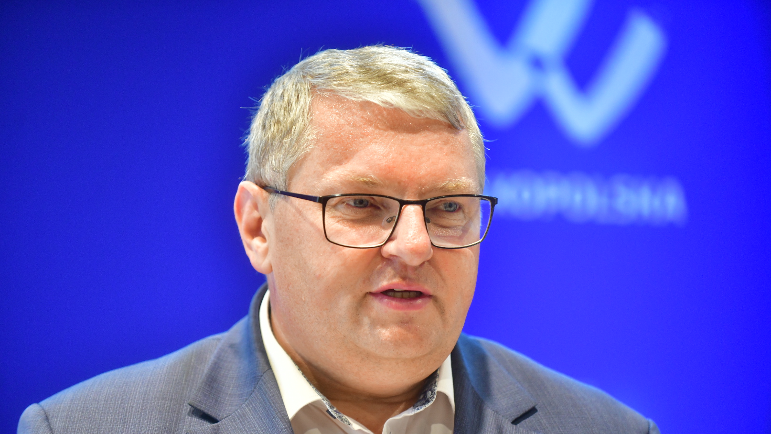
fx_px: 3332
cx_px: 386
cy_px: 243
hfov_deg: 13.2
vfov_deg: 7.4
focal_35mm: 163
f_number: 2.8
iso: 1250
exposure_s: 1/80
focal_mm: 155
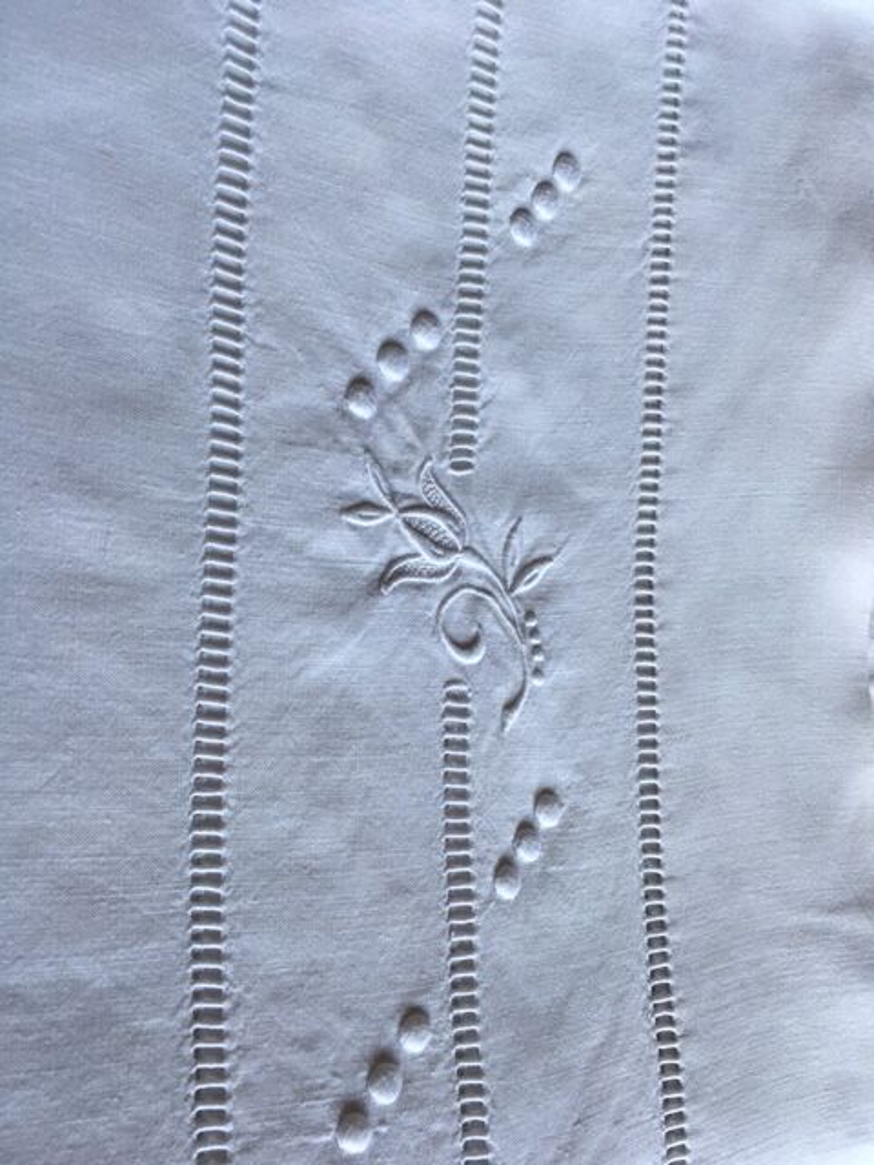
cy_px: 582
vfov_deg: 61.7
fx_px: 976
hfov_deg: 48.2
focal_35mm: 29
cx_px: 437
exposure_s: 1/50
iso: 25
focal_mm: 4.15
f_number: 2.2
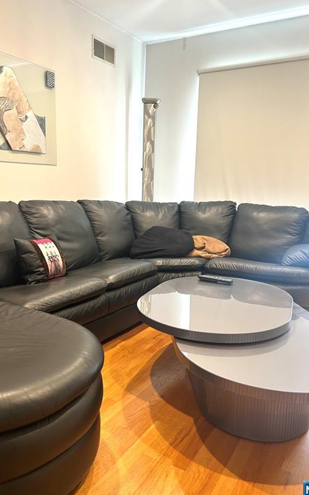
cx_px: 154
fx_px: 378
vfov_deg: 66.5
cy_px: 248
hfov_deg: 44.5
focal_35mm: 28
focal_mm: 5.7
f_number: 1.5
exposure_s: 1/60
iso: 100
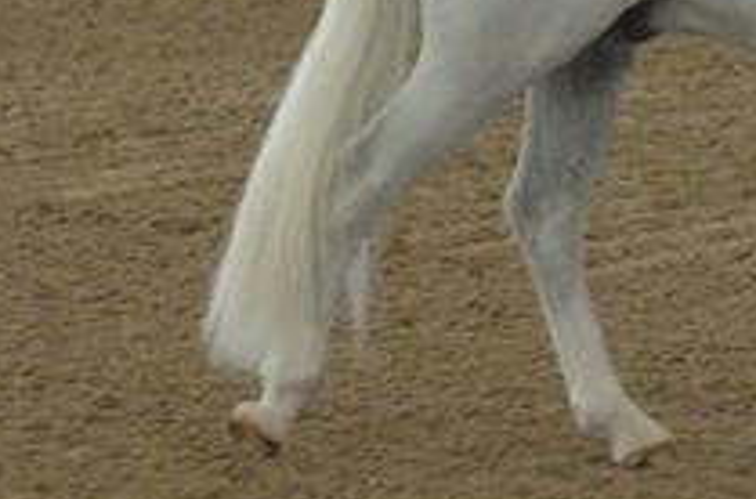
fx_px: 15902
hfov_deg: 2.7
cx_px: 1053
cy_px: -125
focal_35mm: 760
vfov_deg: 1.8
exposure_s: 1/200
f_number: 4
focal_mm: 165
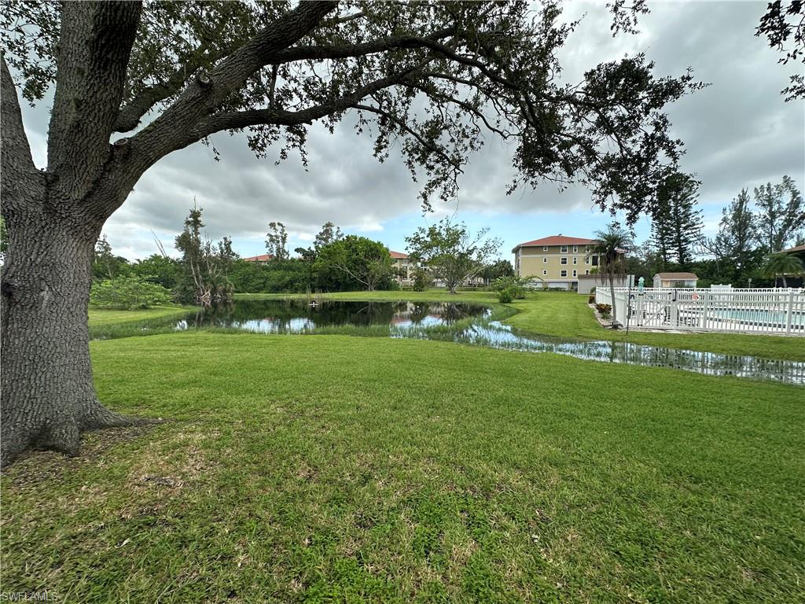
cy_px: 302
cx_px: 402
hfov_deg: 102.1
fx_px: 326
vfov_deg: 85.7
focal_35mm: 14
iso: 40
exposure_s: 1/882
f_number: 2.2
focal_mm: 2.22
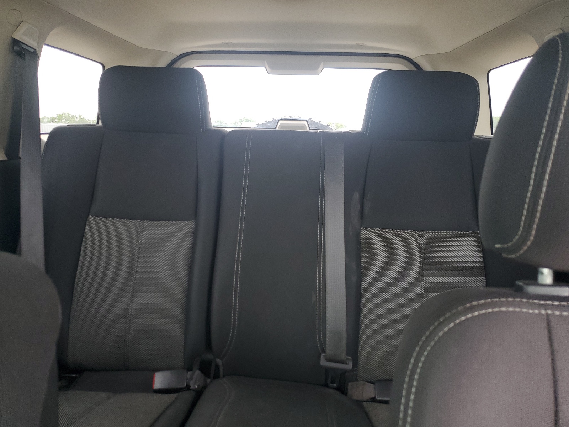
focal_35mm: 26
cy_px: 214
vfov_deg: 53.1
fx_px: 427
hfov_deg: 67.3
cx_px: 284
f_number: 1.5
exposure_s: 1/60.2
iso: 97
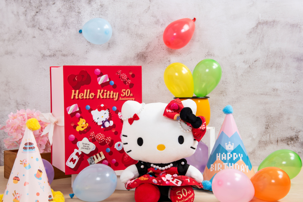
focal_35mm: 57
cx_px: 139
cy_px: 115
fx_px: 480
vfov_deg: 23.8
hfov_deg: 35.0
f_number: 10
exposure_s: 1/125
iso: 200
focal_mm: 50
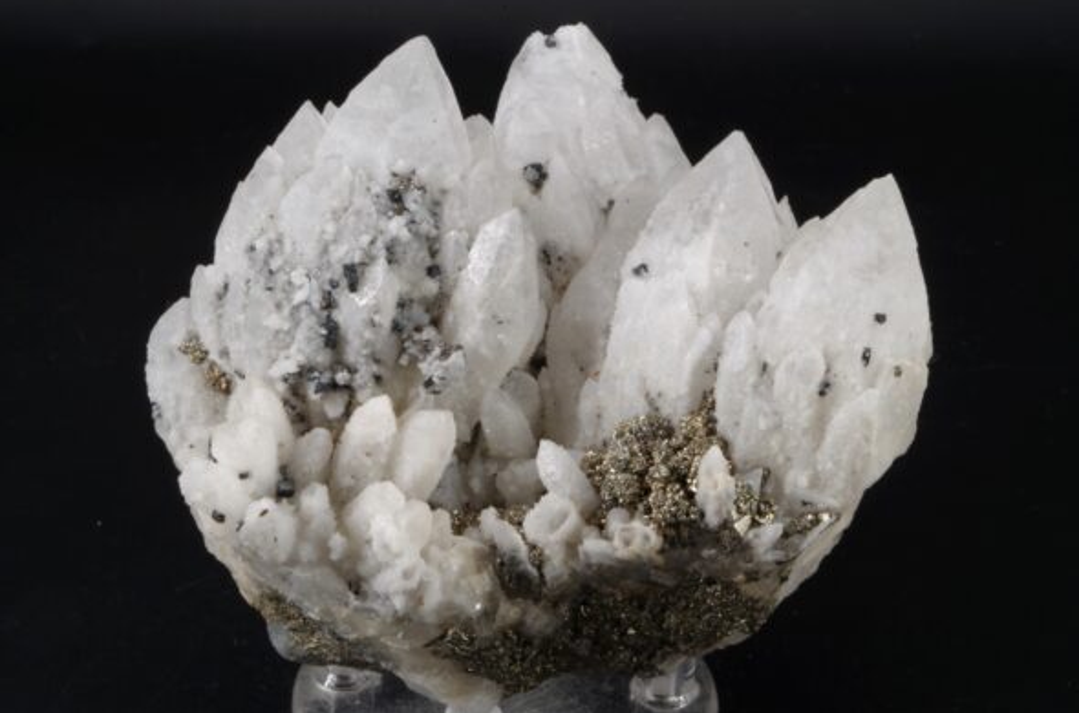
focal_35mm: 61
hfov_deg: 33.0
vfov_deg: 22.1
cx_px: 534
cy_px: 354
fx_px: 1823
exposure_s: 1/1.67
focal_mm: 40
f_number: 5.6
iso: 100
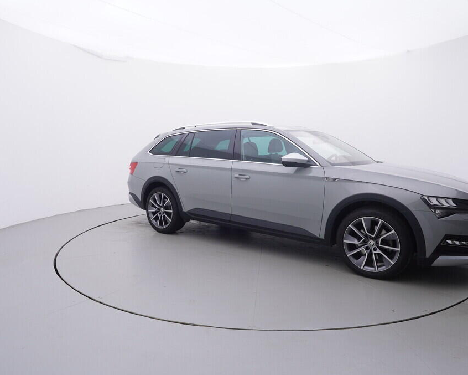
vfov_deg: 55.7
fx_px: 354
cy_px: 188
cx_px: 238
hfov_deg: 66.9
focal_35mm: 26
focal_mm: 15
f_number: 5
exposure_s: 1/80
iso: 200
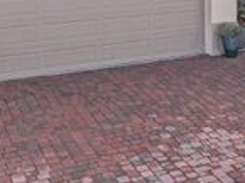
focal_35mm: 83
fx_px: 586
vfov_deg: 17.0
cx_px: 201
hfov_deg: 23.2
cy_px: -33
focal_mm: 8.67
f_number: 1.8
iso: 440
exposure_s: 1/6400
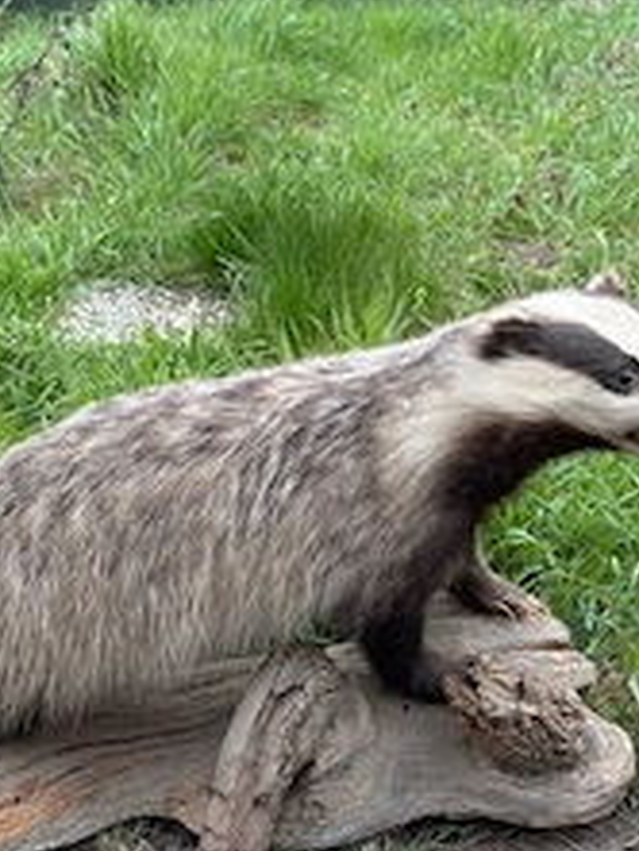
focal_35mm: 47
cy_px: 520
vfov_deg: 40.2
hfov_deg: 30.8
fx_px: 1156
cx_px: 239
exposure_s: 1/559
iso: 50
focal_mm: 5.96
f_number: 1.6
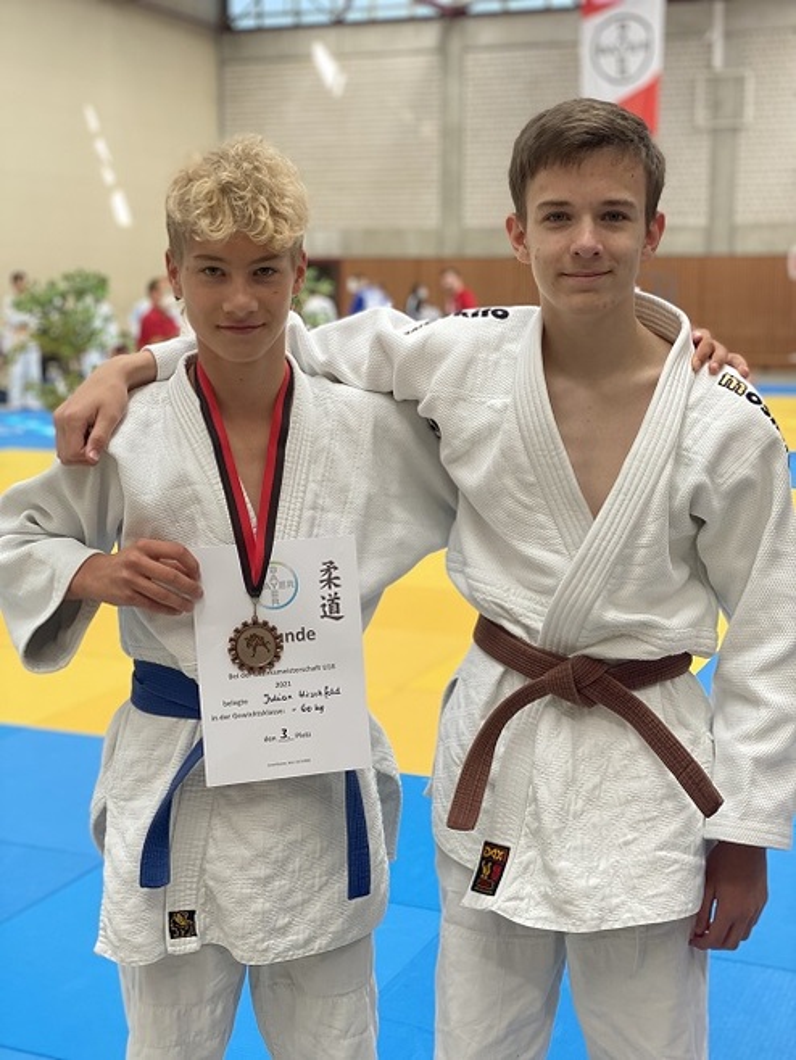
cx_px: 398
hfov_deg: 28.1
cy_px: 530
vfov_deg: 36.8
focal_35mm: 52
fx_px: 1593
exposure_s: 1/122
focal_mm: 6
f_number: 2
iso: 80
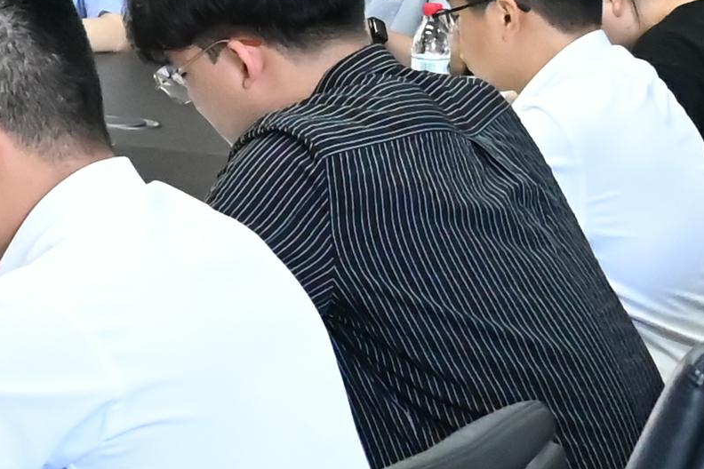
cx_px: -315
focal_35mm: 179
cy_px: 72
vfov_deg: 7.7
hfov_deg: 11.1
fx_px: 3500
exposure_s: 1/160
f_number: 5
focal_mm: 24
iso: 6400
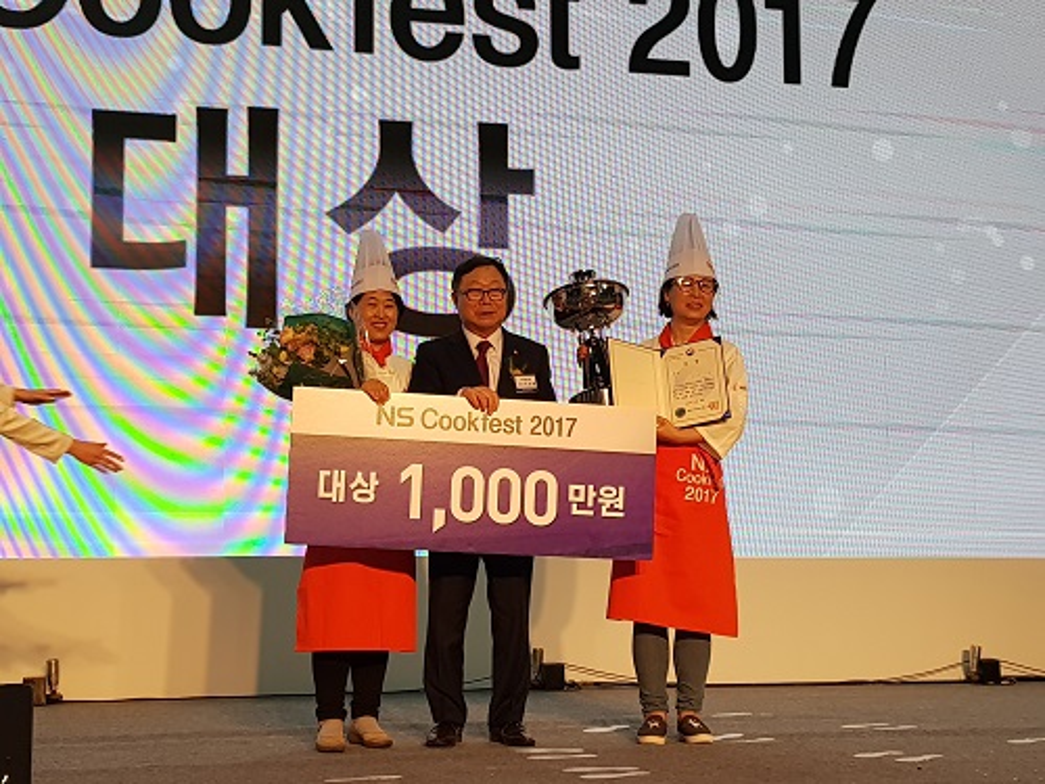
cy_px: 392
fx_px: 785
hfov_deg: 67.3
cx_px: 522
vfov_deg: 53.1
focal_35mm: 26
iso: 80
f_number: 1.7
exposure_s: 1/120
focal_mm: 4.2
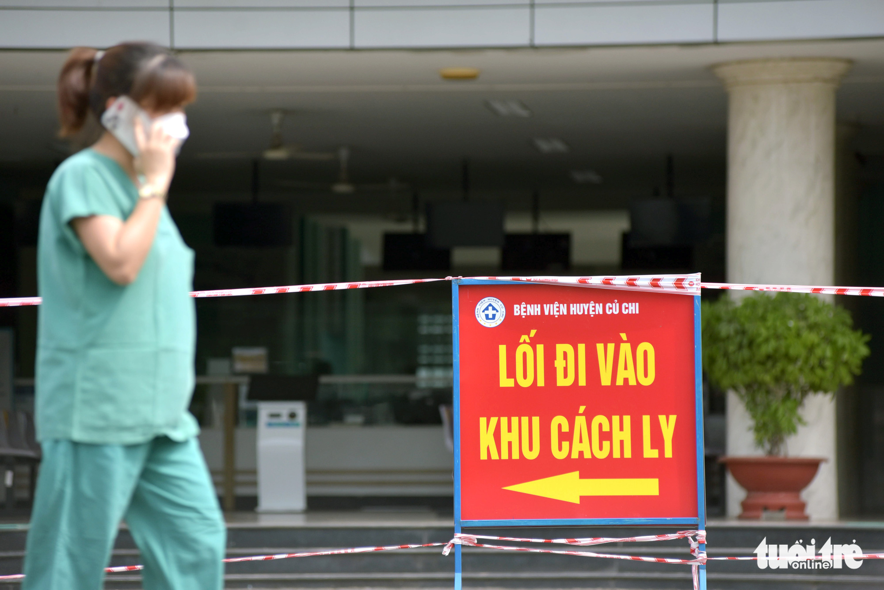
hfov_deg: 11.1
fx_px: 4544
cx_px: 442
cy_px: 295
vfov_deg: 7.4
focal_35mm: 185
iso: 320
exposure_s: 1/3200
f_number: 5
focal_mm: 185
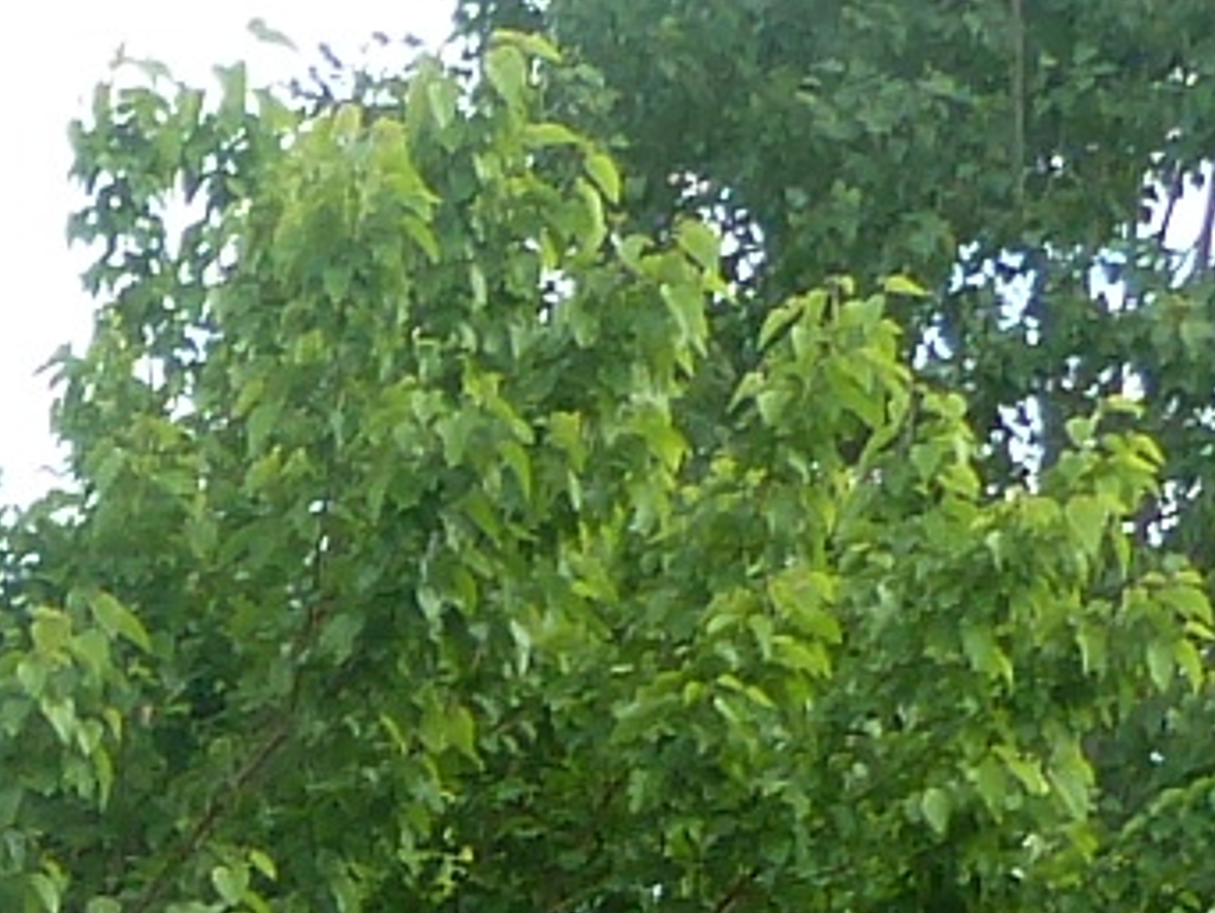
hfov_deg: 9.4
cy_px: 2615
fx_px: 6568
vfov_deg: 7.2
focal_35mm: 187
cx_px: -1688
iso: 80
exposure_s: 1/125
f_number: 4
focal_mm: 4.1
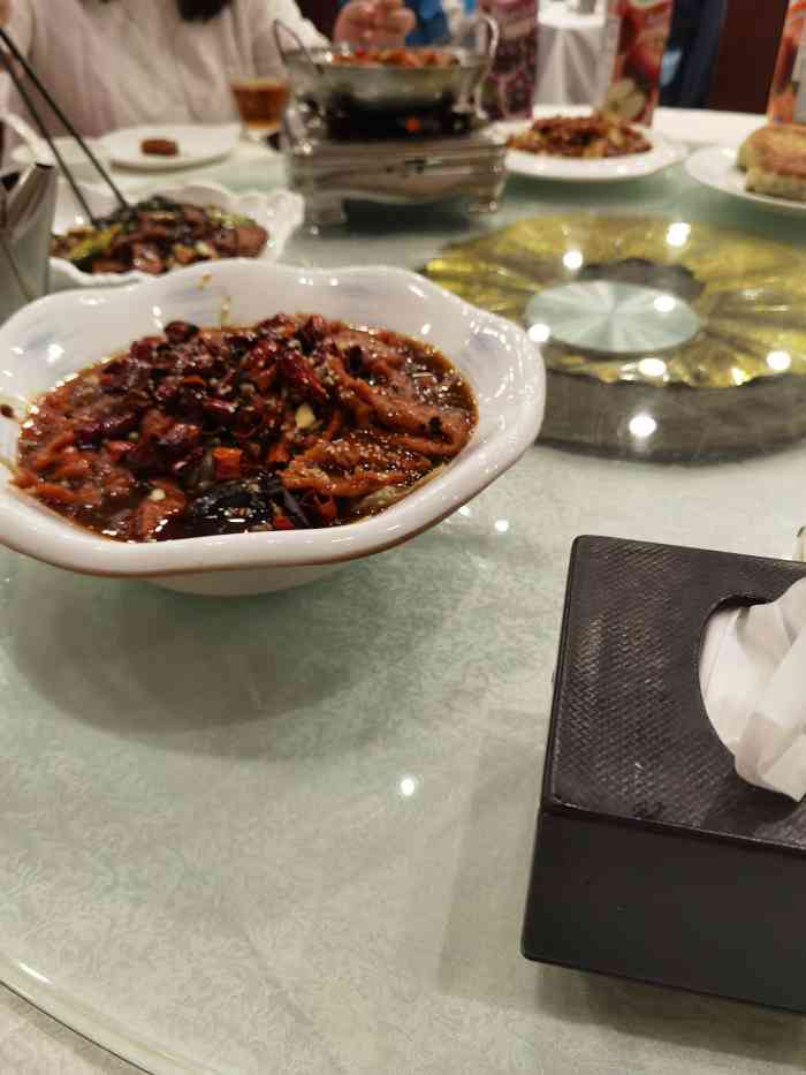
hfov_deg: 51.4
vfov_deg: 65.3
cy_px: 538
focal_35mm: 27
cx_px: 403
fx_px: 838
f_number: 1.9
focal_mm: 6.71
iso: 160
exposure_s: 1/100
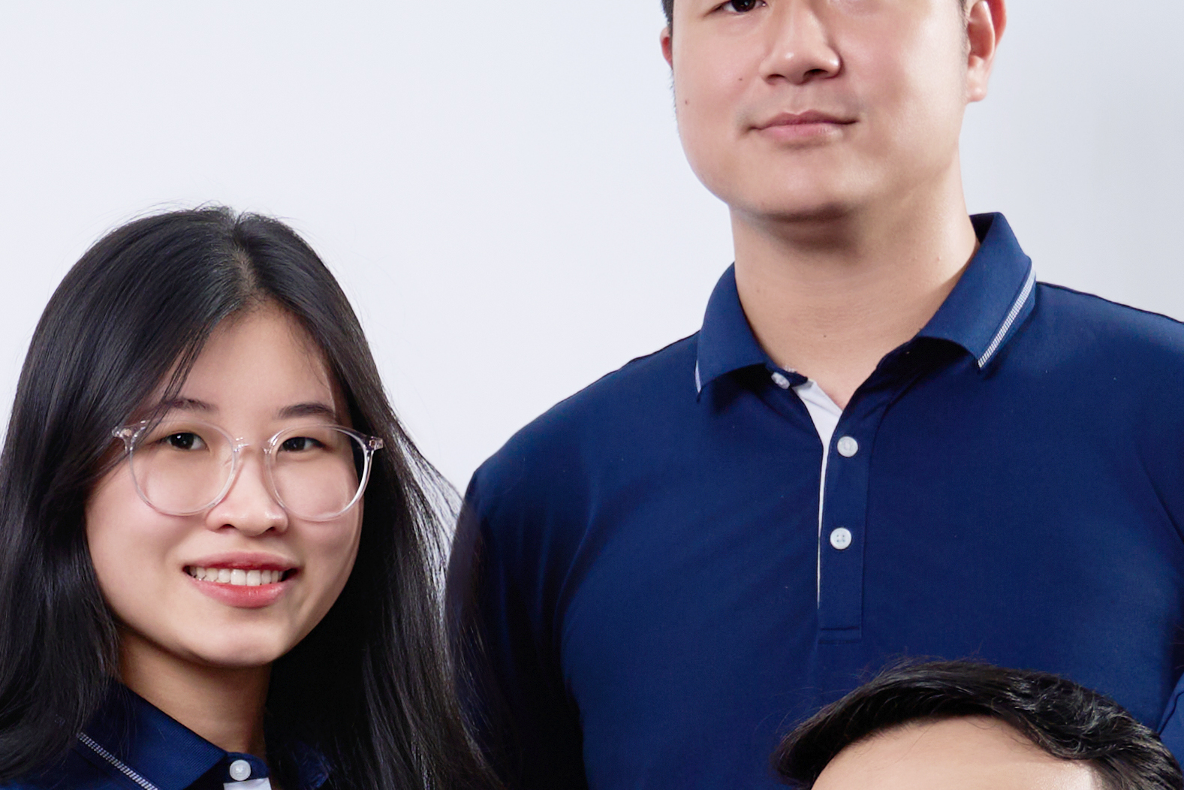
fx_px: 4737
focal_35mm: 144
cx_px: 307
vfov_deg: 9.2
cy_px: 1261
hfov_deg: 14.2
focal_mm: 33
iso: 200
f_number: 4
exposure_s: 1/160
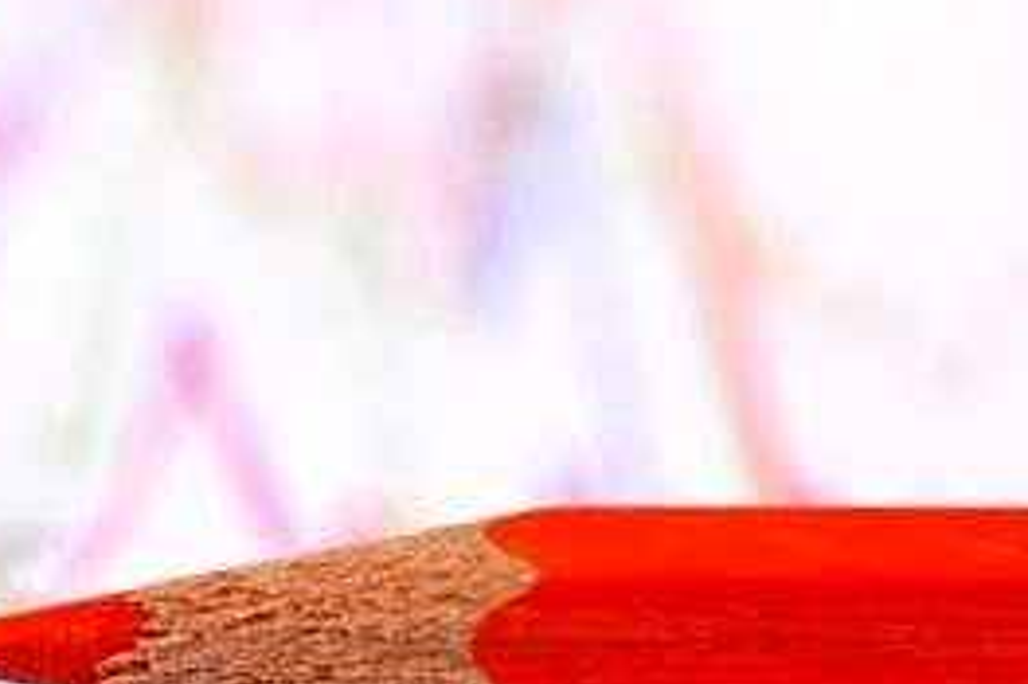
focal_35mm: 192
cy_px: 590
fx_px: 5479
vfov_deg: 7.1
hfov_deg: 10.7
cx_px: 195
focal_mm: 105
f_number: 11
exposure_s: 1/125
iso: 200
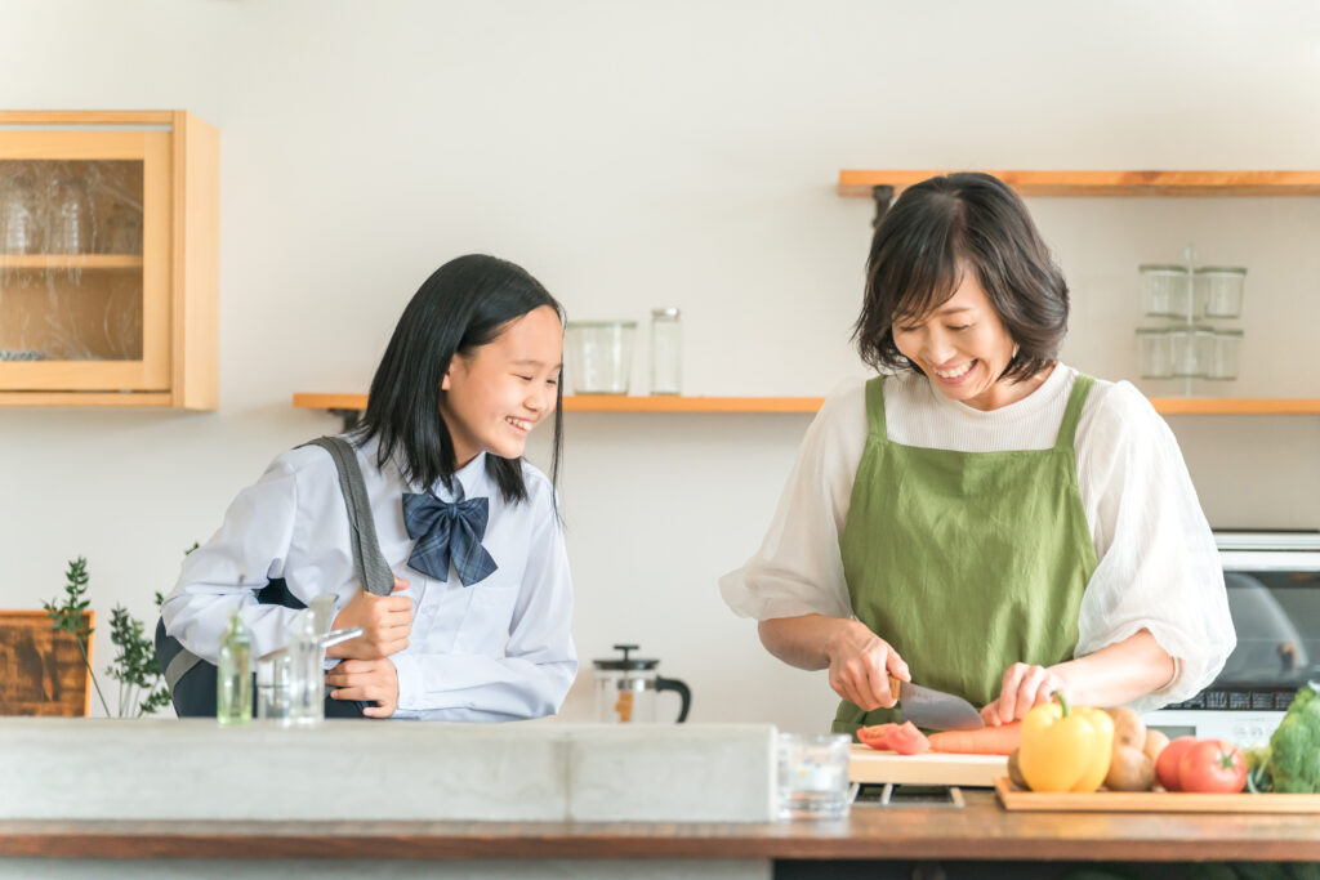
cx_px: 660
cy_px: 440
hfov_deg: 19.5
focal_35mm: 105
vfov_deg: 13.0
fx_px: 3850
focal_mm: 105
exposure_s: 1/160
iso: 1600
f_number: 2.8
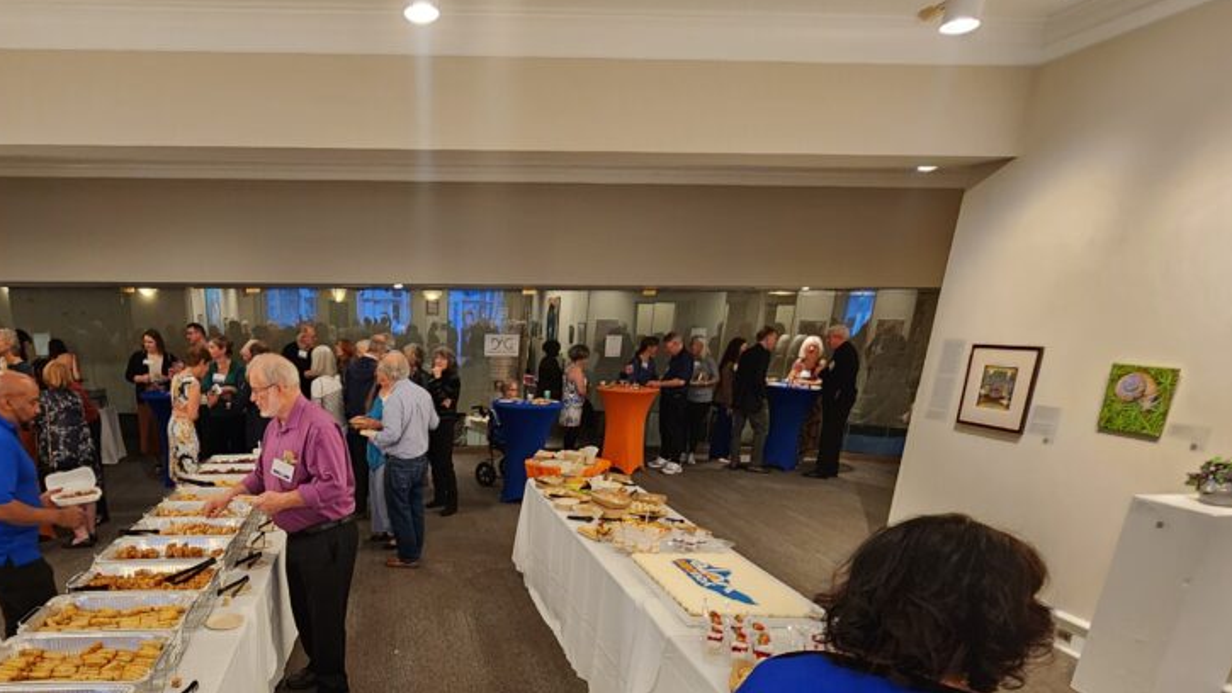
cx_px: 415
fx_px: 653
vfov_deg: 52.2
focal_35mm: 20
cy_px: 559
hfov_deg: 83.8
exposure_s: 1/40
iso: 400
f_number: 2.2
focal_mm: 2.2
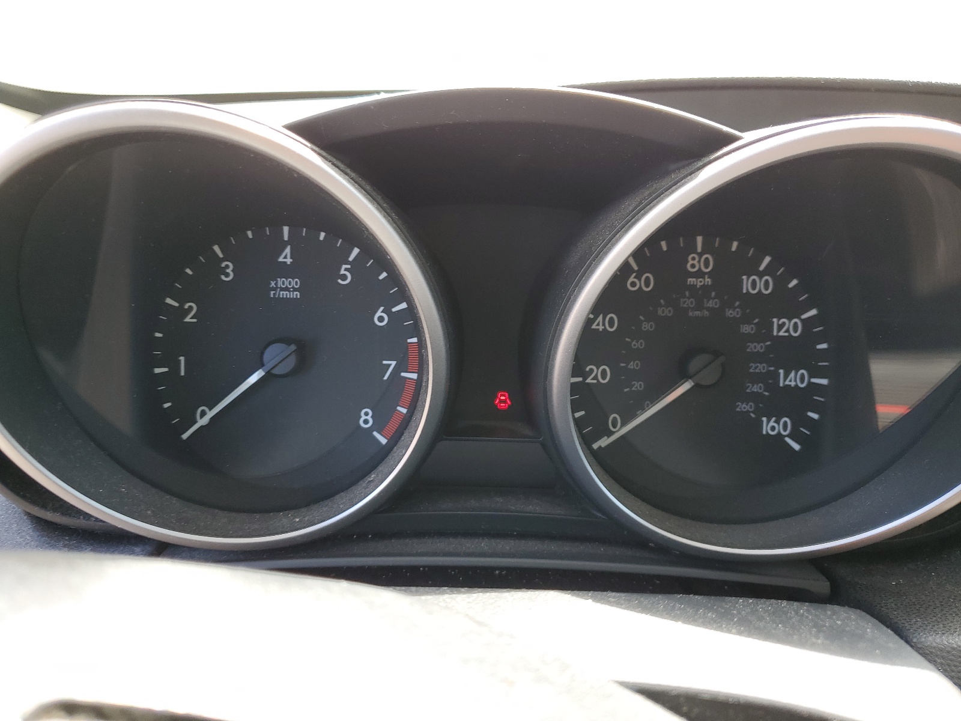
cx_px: 480
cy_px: 360
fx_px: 722
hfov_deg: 67.3
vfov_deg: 53.1
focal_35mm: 26
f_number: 1.5
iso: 50
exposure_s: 1/120
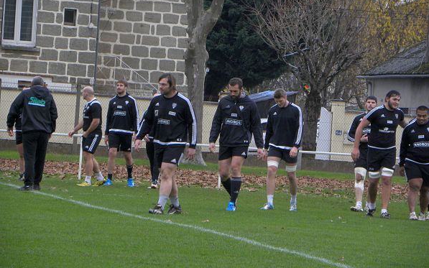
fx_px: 3624
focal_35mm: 310
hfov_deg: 6.8
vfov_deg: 4.2
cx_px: 215
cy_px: 108
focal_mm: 51.8
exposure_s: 1/70.2
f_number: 4.5
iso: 178
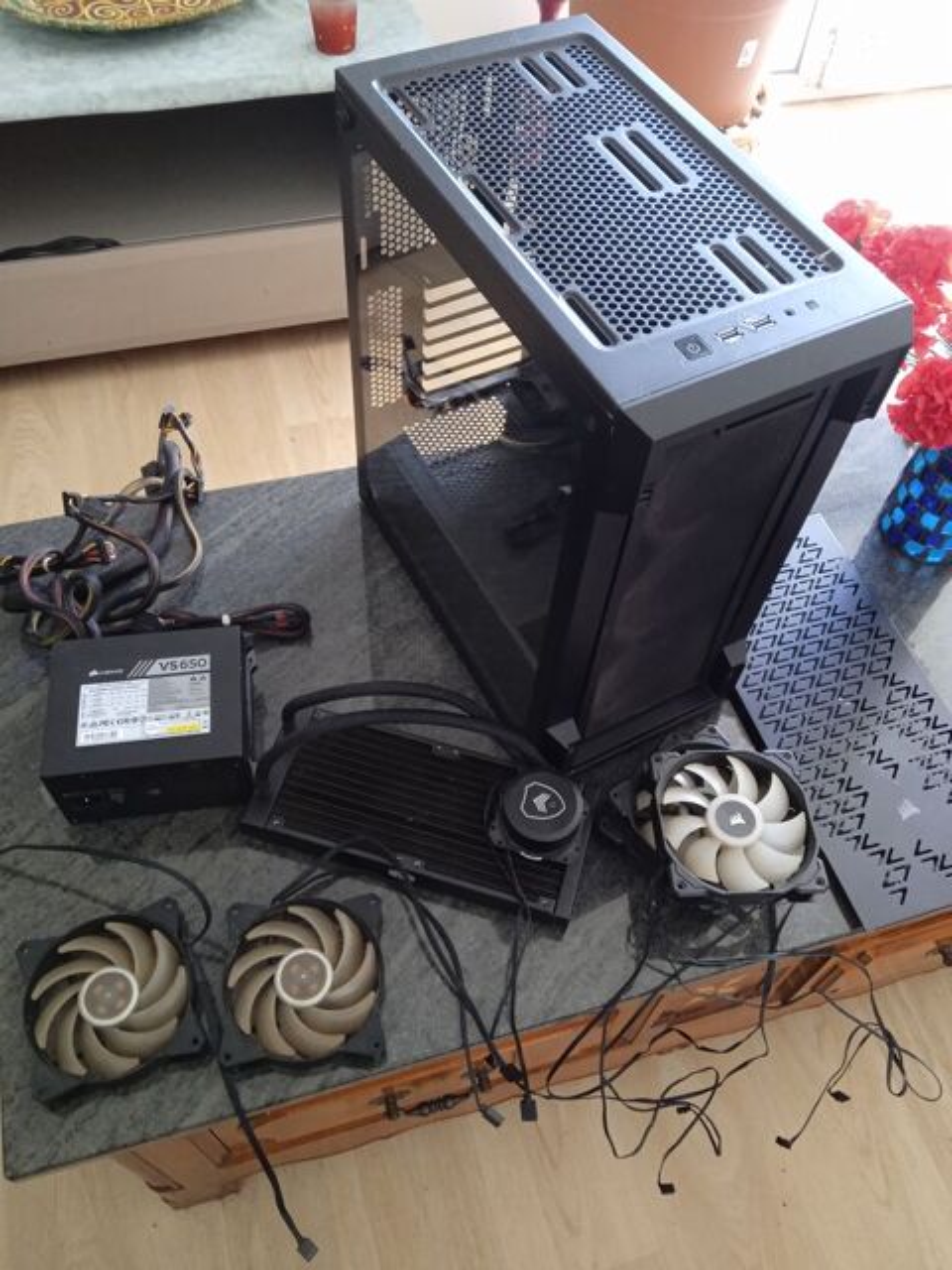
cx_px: 476
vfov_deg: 63.4
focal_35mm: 28
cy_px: 635
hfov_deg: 49.7
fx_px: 1027
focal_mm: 3.43
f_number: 2.2
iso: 1023
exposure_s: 1/20
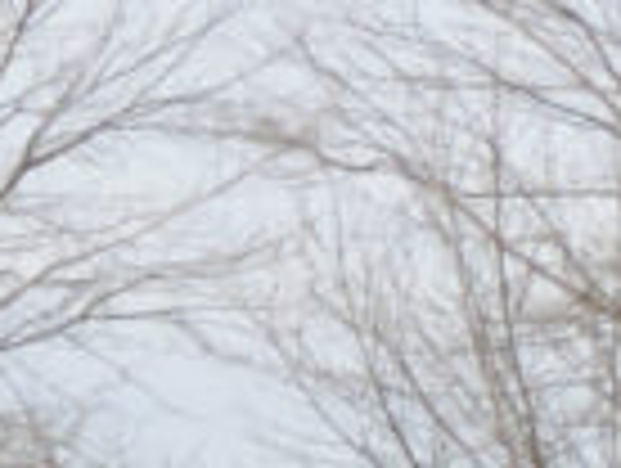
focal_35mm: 477
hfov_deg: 4.1
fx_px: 8572
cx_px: -558
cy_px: 1316
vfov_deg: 3.1
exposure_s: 1/1250
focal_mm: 10.7
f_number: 6.6
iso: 800
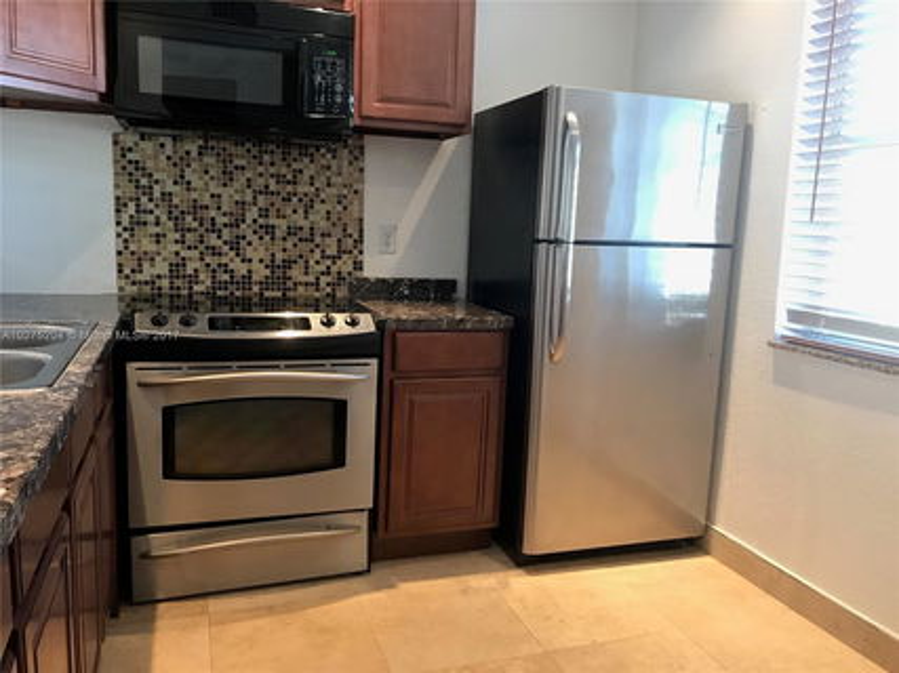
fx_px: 727
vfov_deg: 49.7
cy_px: 336
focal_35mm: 28
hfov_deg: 63.5
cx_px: 450
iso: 40
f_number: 1.8
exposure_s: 1/17
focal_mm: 3.99
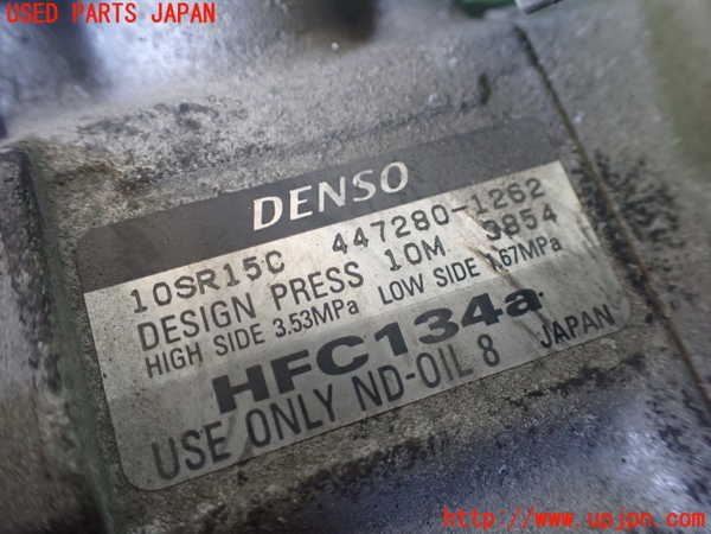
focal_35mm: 30
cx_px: 356
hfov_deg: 60.0
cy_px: 267
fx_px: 616
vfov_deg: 46.8
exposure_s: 1/60
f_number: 2.3
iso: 800
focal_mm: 5.4
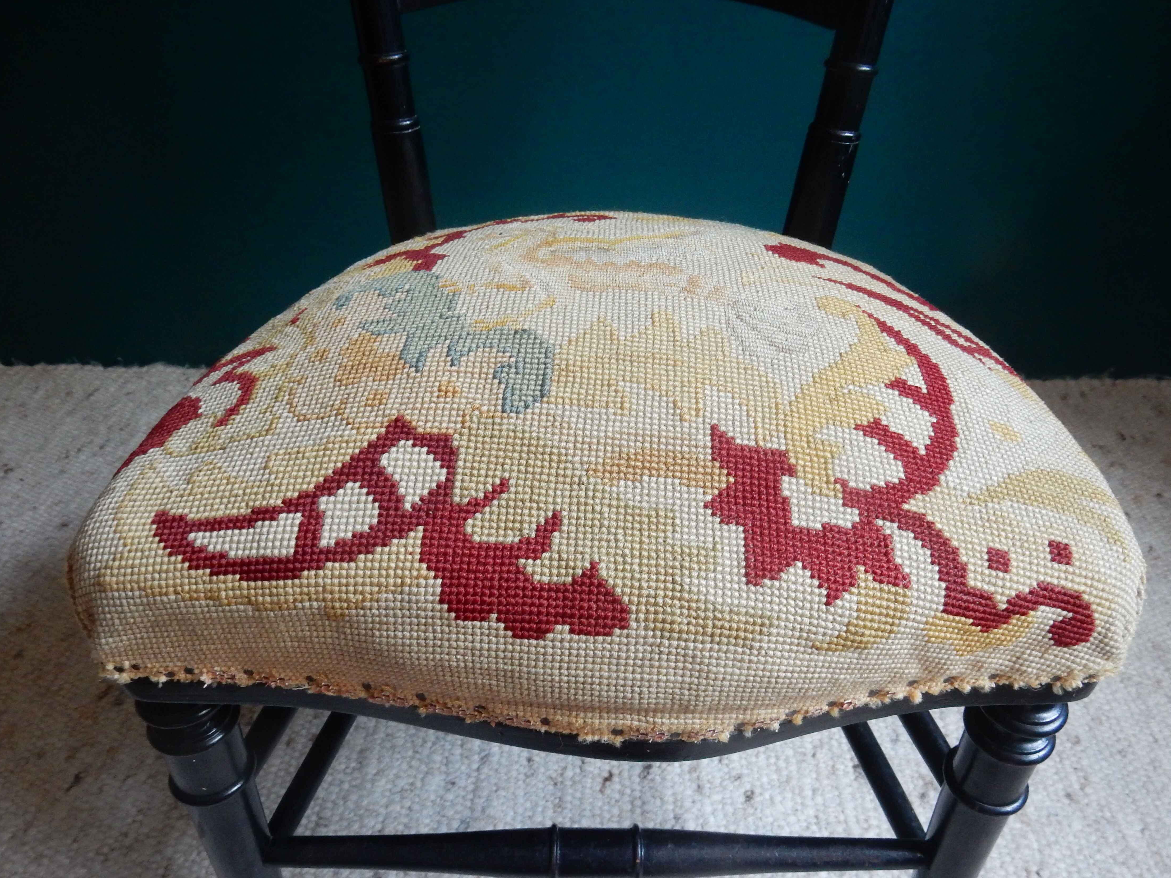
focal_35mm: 26
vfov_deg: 53.1
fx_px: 880
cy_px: 451
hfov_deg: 67.3
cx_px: 598
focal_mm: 4.5
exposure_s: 1/30
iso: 400
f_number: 3.7
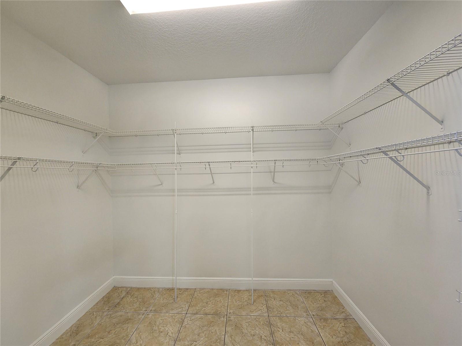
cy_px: 173
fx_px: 174
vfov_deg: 89.9
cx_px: 231
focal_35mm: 13
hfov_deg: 106.2
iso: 250
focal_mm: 2.2
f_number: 2.2
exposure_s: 1/60
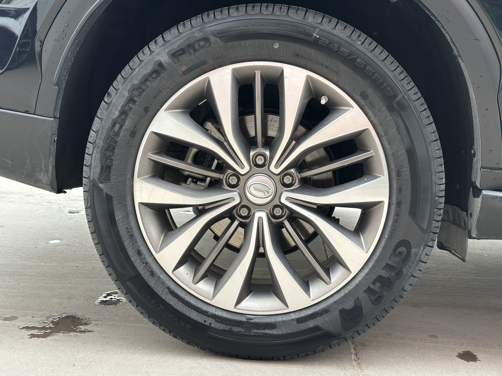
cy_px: 188
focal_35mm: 48
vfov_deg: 30.3
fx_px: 696
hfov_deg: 39.7
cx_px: 251
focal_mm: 6.86
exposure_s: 1/224
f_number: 1.78
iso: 50
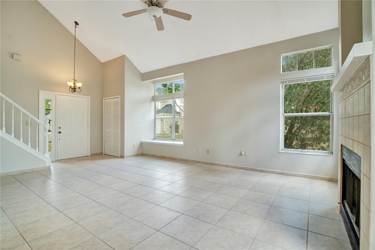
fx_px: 167
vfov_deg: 73.7
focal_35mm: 16
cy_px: 125
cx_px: 188
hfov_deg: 96.7
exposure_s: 1/80
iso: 1250
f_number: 6.3
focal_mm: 16
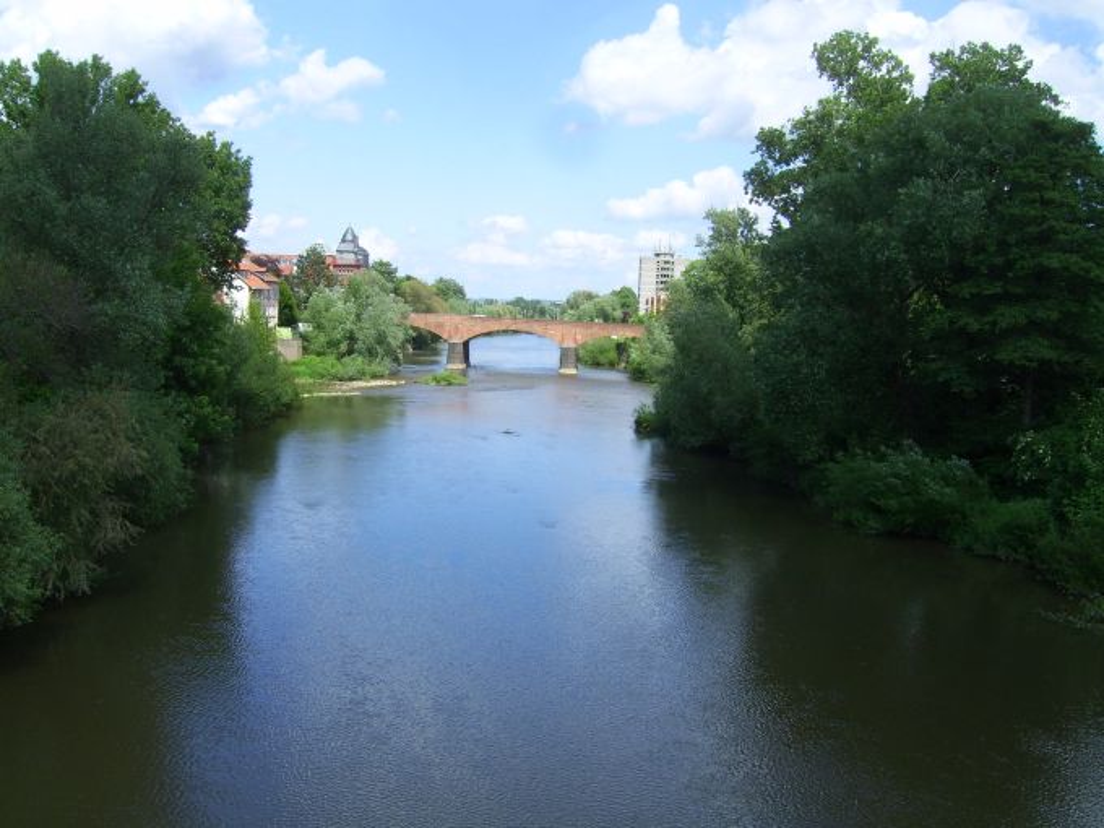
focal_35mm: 38
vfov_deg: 37.7
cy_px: 414
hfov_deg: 49.0
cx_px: 552
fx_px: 1212
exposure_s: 1/250
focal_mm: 7.8
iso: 50
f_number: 6.4
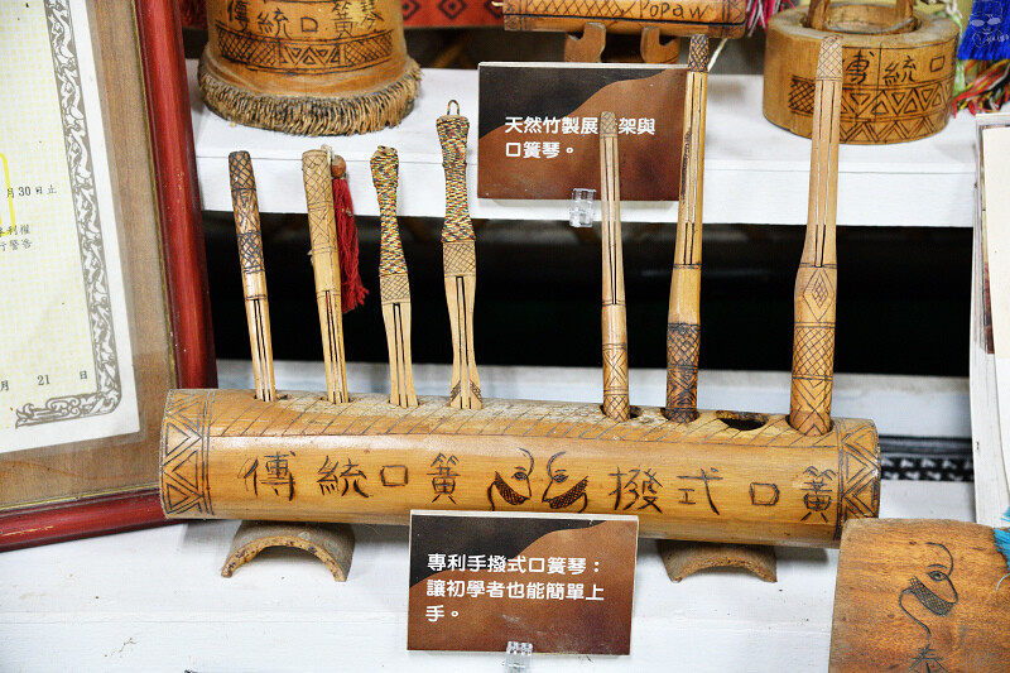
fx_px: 1963
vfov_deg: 19.4
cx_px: 505
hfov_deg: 28.8
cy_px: 336
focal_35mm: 70
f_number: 5.6
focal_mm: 70
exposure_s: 1/60
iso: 3200
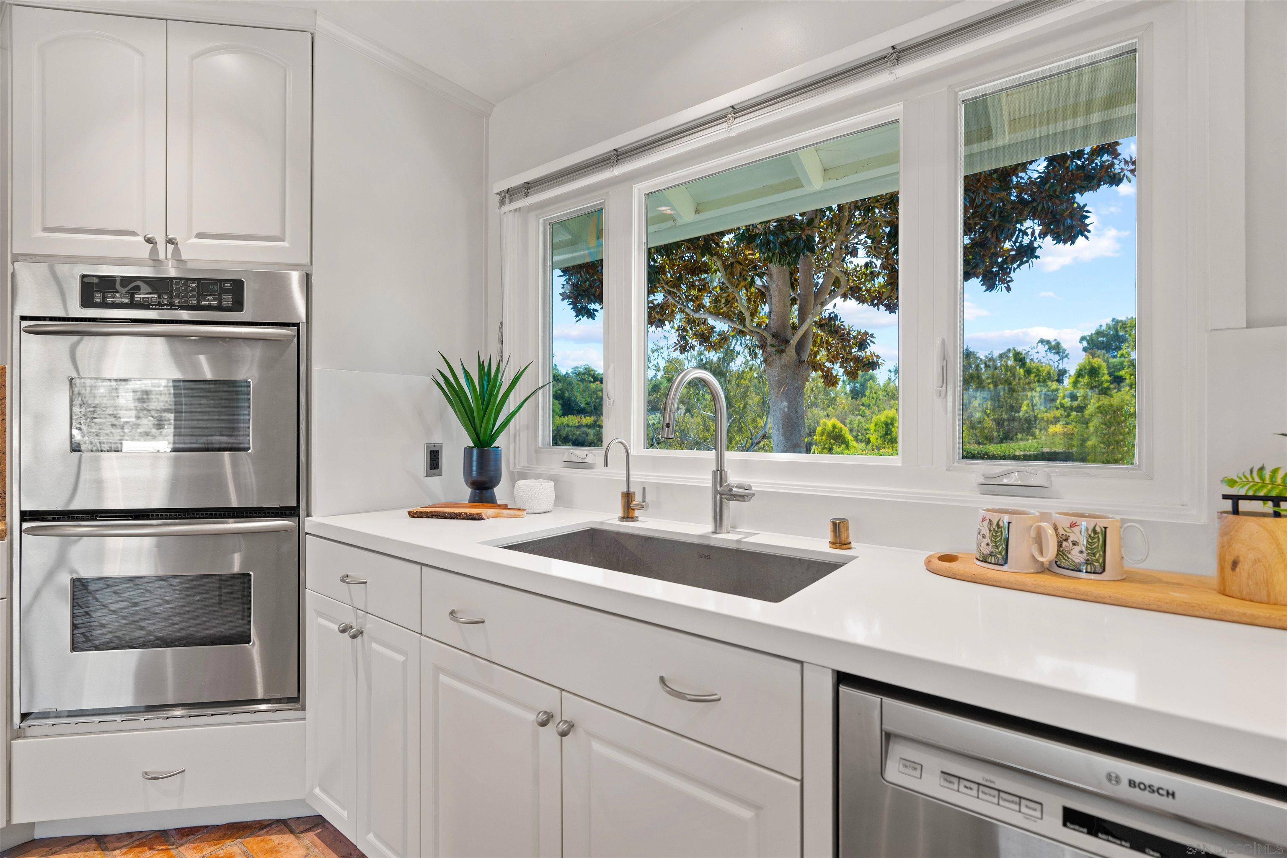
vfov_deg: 73.7
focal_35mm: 16
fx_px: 572
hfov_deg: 96.7
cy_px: 429
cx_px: 644
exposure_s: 1/8
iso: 250
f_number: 5
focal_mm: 16
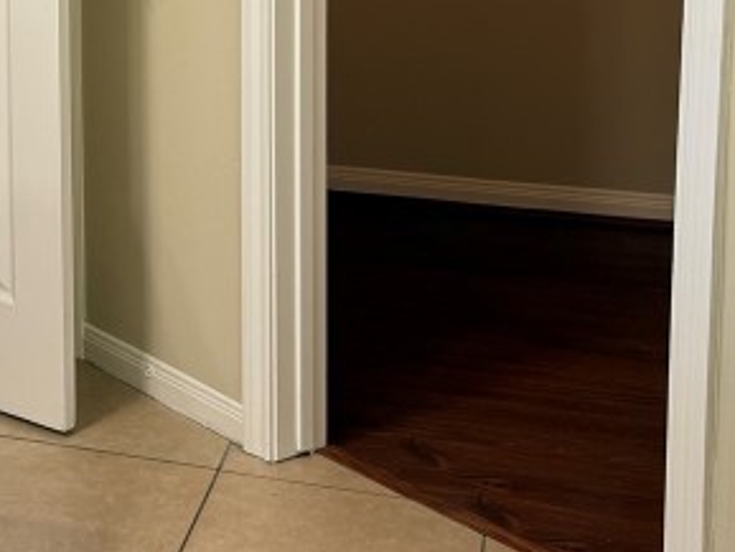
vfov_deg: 16.6
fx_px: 1806
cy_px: -130
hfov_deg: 21.4
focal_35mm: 85
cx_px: -142
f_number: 1.78
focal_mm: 6.76
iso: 125
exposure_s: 1/120
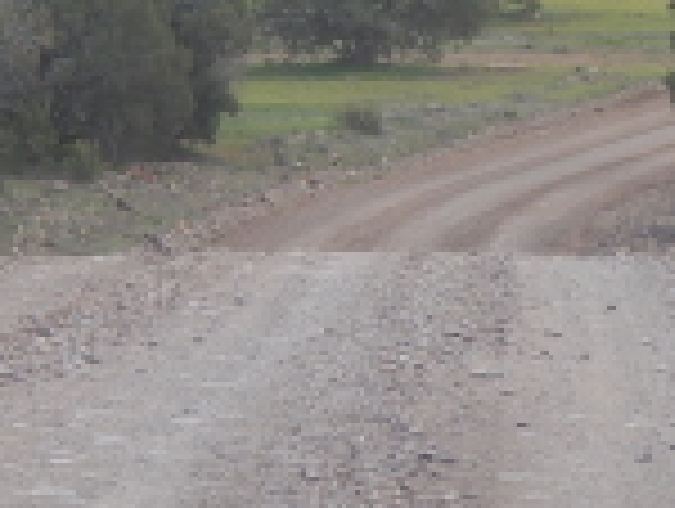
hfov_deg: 5.2
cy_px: -85
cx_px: 315
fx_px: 7500
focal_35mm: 384
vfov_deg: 3.9
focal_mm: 22.9
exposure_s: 1/400
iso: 125
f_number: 4.7
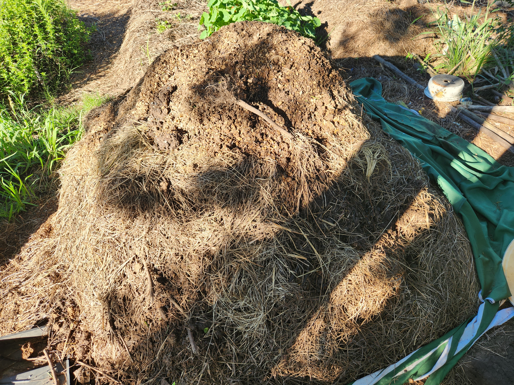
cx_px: 257
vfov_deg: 58.9
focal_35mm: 23
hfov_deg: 73.9
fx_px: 342
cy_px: 192
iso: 20
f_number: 1.8
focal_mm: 5.4
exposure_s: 1/217
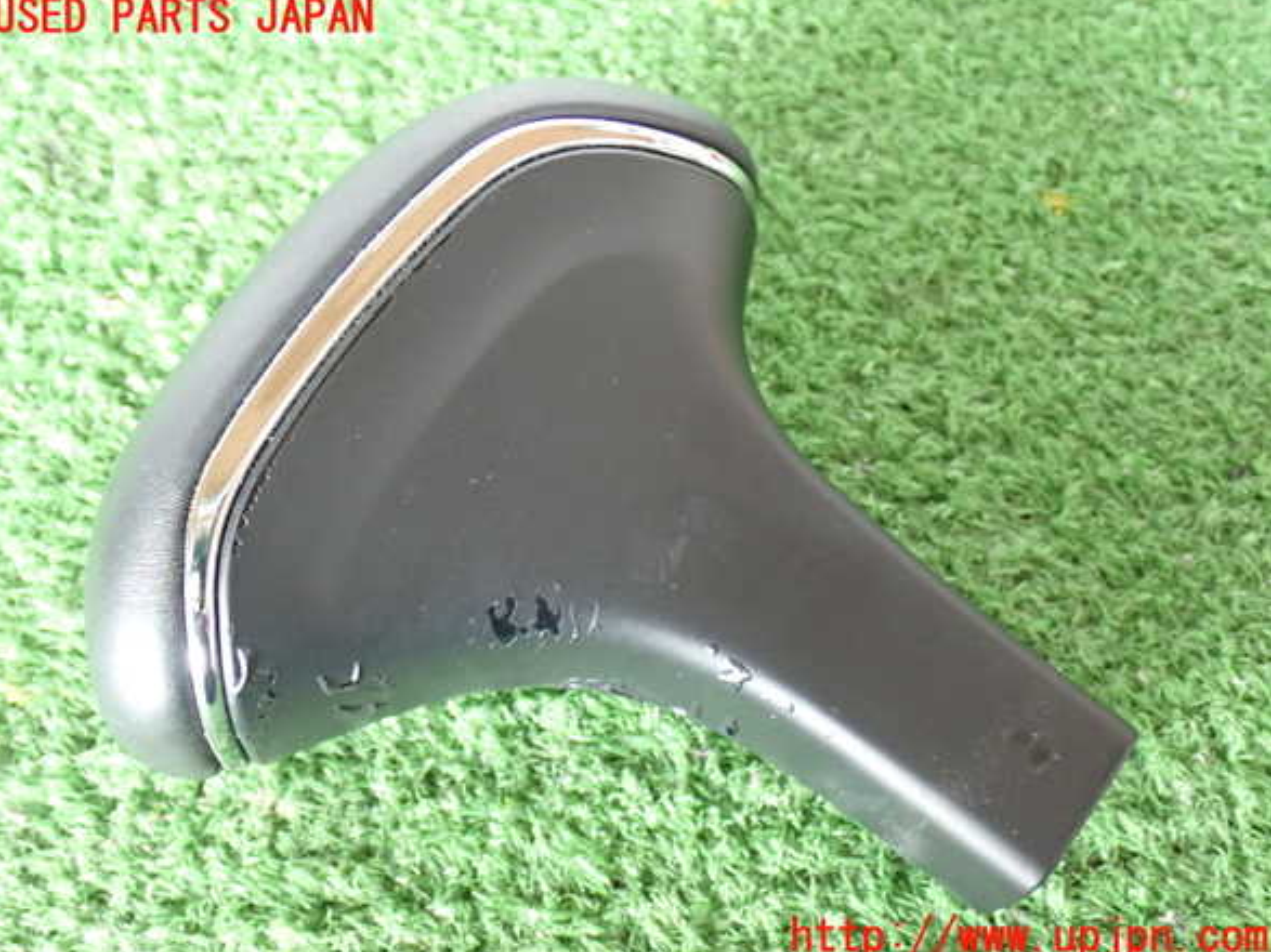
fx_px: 1652
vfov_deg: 32.2
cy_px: 478
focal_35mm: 45
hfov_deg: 42.1
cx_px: 630
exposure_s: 1/40
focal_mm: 7.84
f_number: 2.9
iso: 400
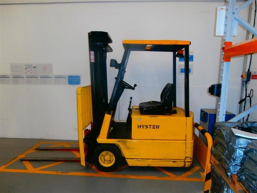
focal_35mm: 24
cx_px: 128
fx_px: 178
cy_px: 96
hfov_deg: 71.6
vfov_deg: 56.8
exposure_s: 1/30
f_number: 3
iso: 200
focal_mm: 4.2
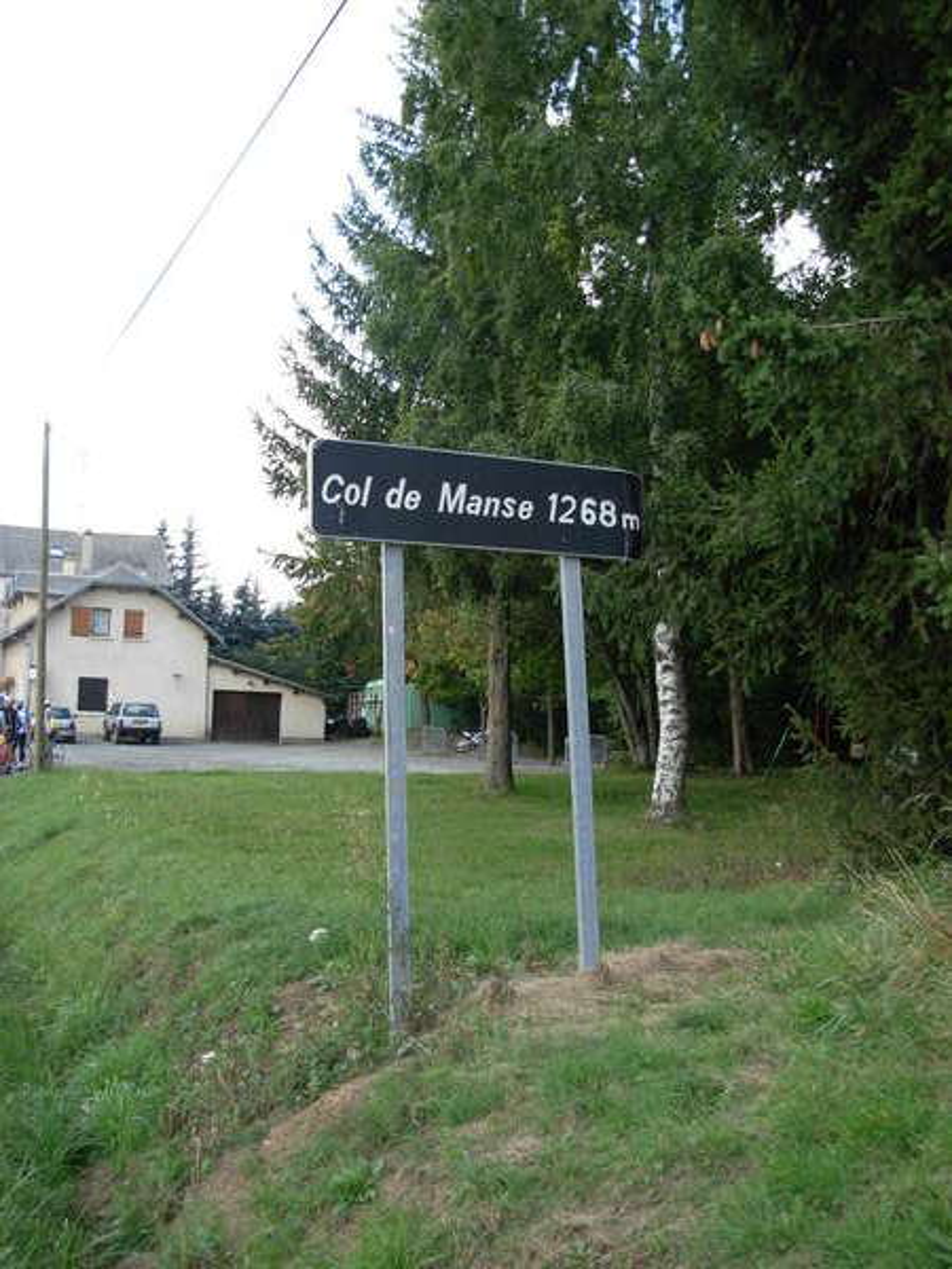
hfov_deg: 37.7
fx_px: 1393
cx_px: 476
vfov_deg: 49.0
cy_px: 634
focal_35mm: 38
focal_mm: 6.3
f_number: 2.9
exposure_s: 1/296
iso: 79
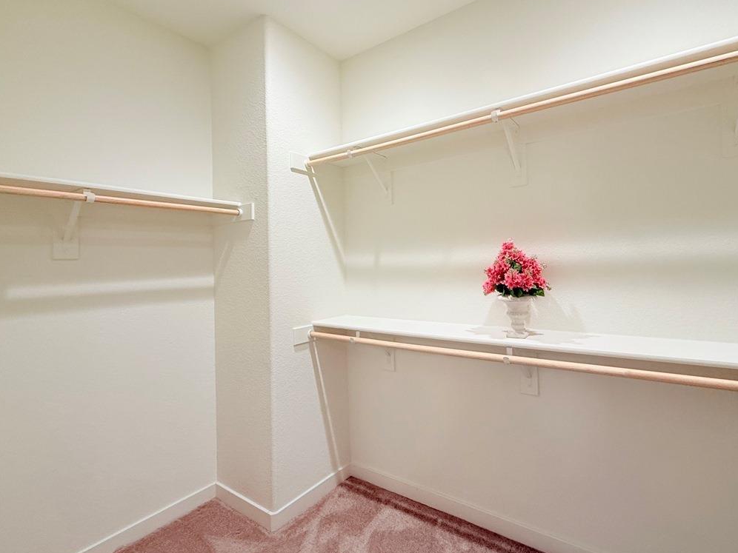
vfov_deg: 74.6
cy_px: 253
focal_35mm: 17
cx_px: 430
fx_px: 362
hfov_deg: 90.2
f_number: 2.2
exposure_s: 1/120
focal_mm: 2.22
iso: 160
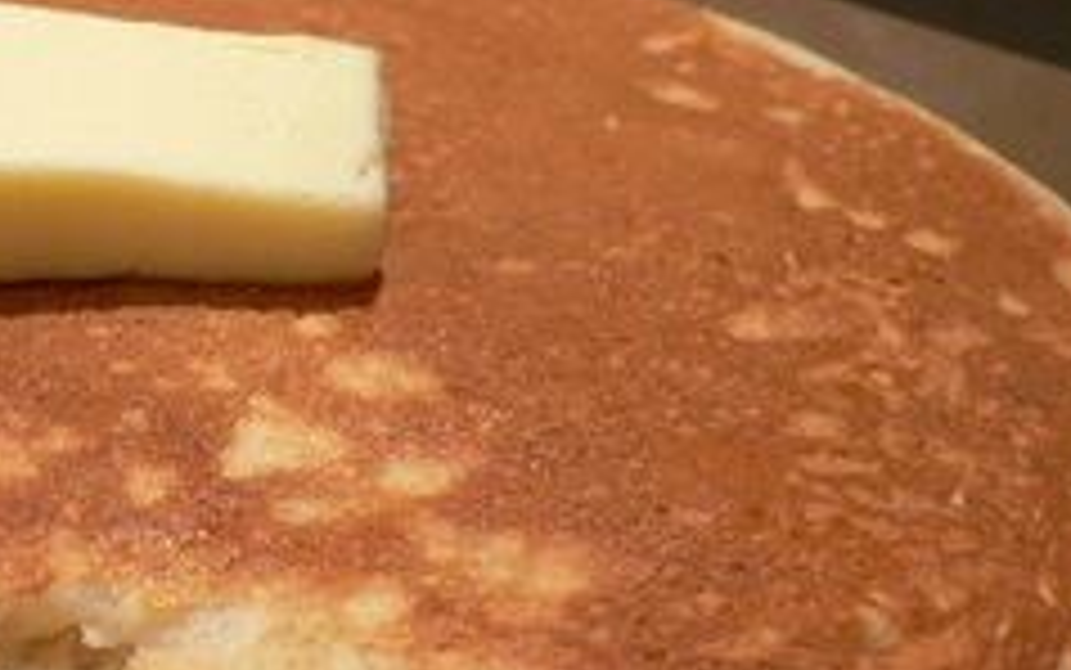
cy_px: 479
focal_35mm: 78
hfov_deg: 25.8
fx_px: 2278
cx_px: 166
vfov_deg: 16.7
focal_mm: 5.8
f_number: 2.8
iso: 100
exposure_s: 1/40
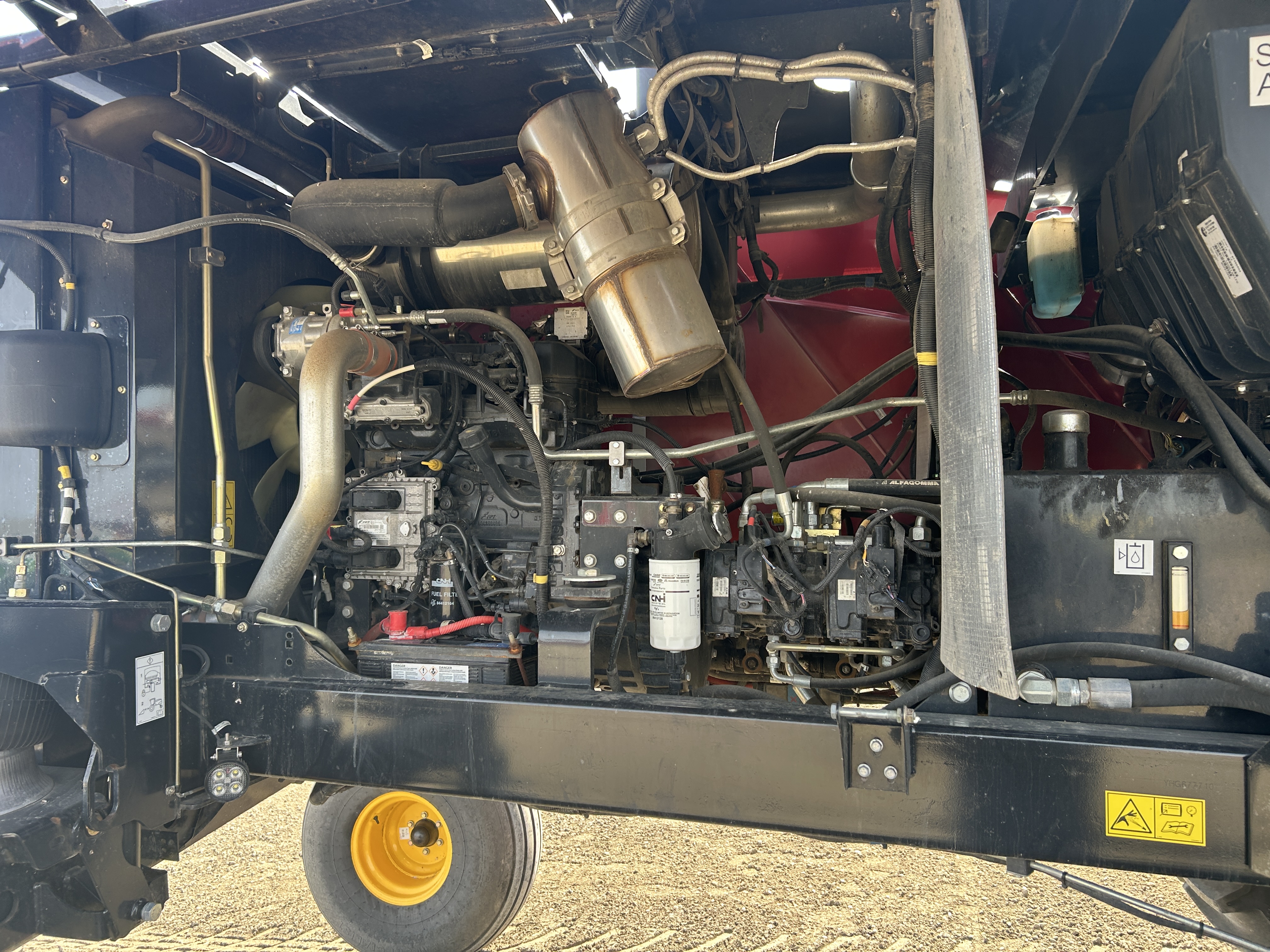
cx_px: 635
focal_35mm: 26
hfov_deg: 67.3
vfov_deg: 53.1
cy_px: 476
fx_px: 954
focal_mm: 5.7
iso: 50
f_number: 1.5
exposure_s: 1/237
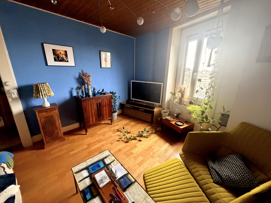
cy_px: 102
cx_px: 136
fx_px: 110
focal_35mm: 14
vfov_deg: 85.7
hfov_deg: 102.1
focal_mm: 2.22
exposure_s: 1/60
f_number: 2.2
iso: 1000
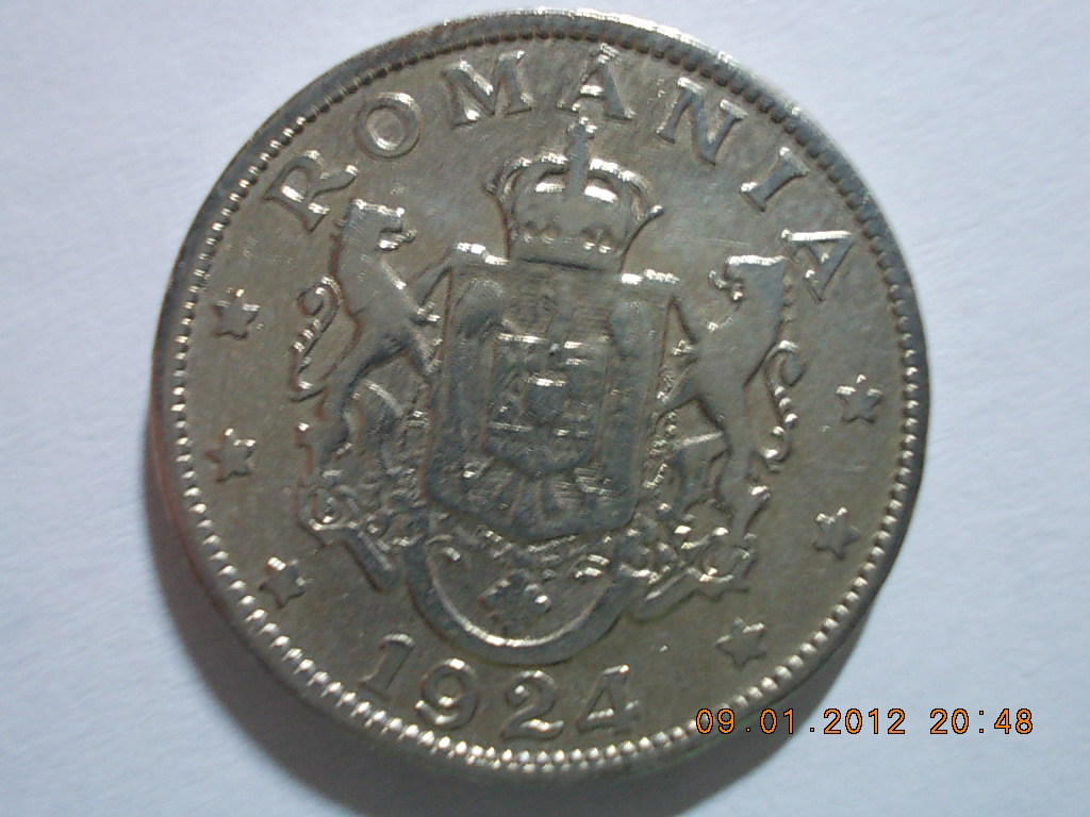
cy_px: 408
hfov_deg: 43.9
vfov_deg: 33.6
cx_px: 545
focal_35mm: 43
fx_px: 1354
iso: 200
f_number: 3.3
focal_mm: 6.1
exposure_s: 1/5
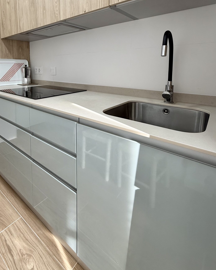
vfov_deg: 77.2
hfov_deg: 67.2
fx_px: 160
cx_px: 82
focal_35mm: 20
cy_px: 85
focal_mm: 2.22
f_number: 2.2
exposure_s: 1/100
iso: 100
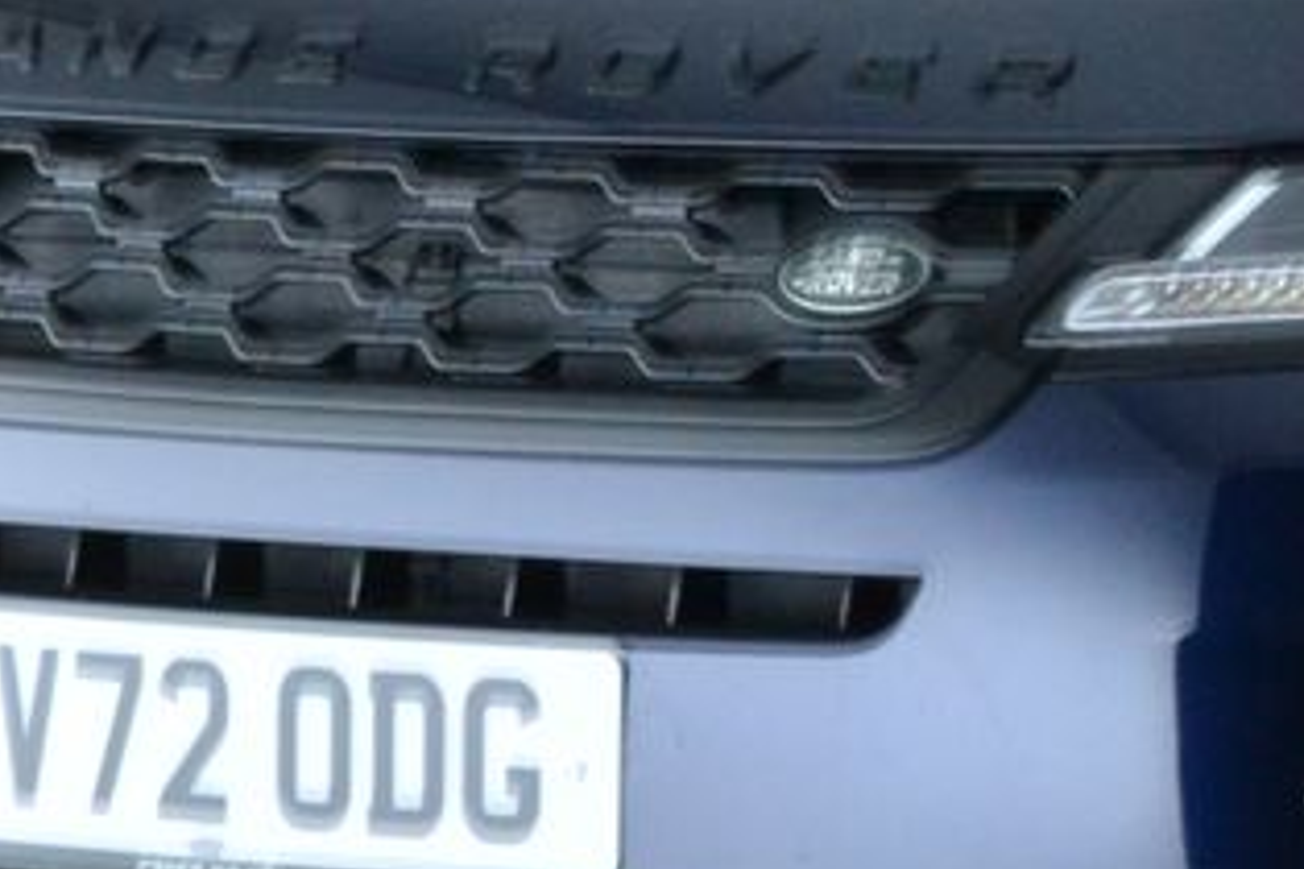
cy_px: 163
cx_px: 2840
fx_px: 14814
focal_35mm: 409
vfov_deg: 3.4
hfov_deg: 4.9
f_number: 10
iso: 640
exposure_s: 1/10
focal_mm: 42
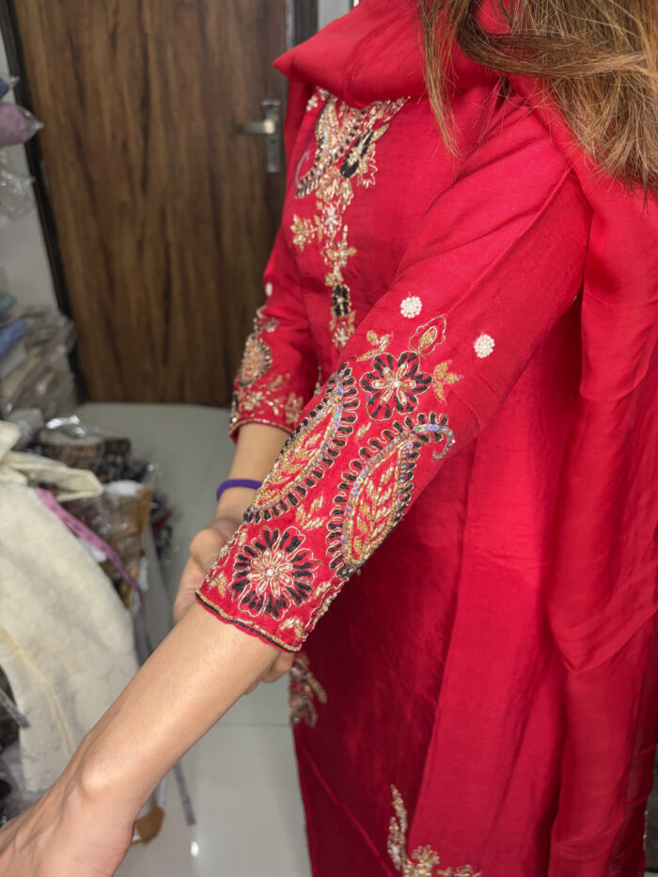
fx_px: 659
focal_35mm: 26
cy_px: 438
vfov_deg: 67.3
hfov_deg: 53.1
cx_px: 329
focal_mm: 5.96
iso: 125
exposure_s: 1/50
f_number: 1.6
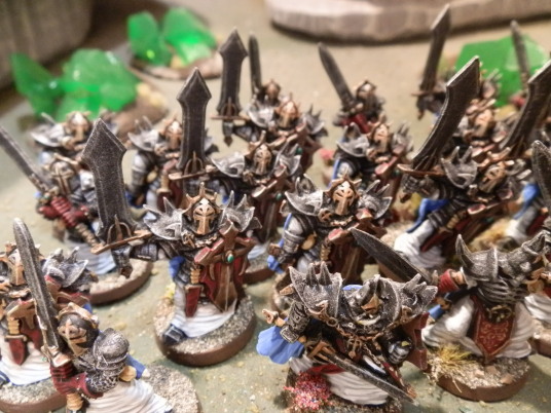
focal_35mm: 28
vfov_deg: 49.7
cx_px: 276
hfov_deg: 63.4
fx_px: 446
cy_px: 206
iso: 400
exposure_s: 1/40
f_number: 3.1
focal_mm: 5
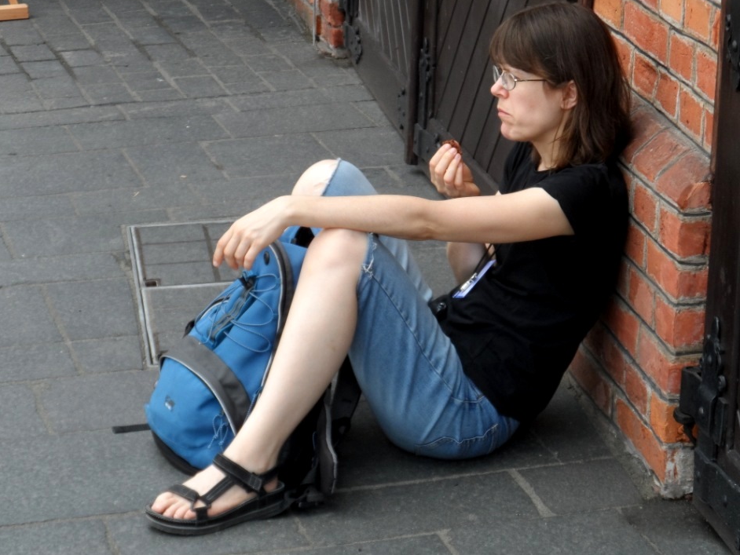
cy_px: 283
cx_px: 388
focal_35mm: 113
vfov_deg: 13.1
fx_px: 2416
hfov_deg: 17.4
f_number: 4.6
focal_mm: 17
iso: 80
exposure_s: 1/125
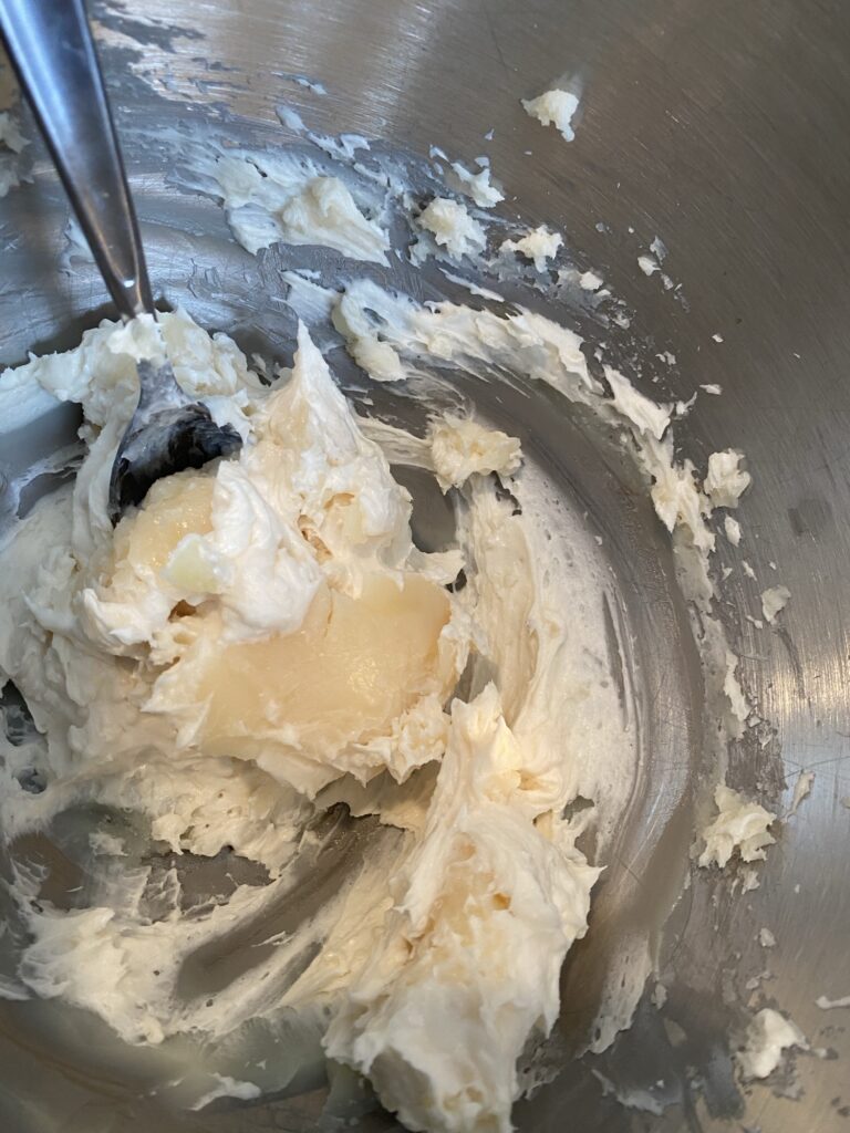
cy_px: 566
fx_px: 851
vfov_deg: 67.3
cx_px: 425
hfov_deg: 53.1
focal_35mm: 26
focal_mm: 4.25
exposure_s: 1/60
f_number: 1.8
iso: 100
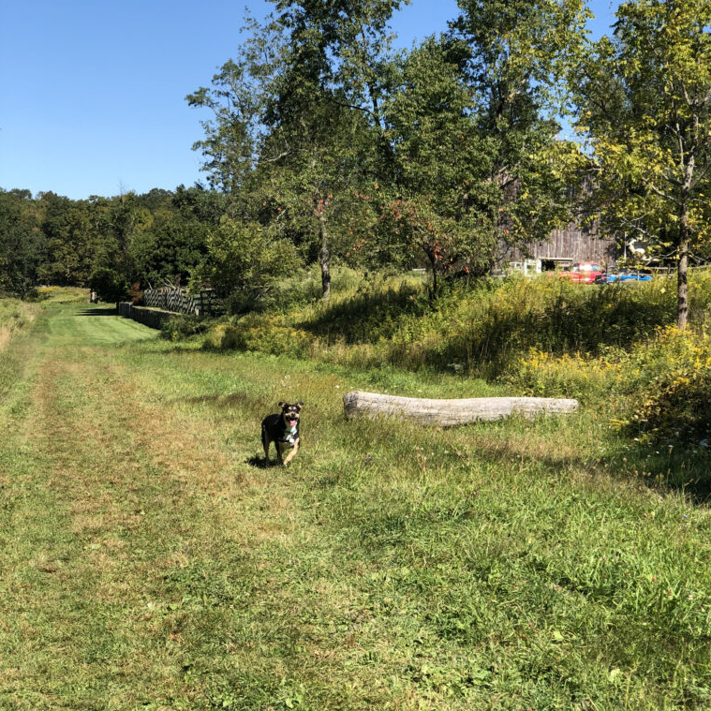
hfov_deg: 27.7
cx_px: 358
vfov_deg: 27.7
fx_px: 1441
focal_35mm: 62
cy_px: 333
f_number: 2.4
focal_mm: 6
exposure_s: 1/656
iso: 16
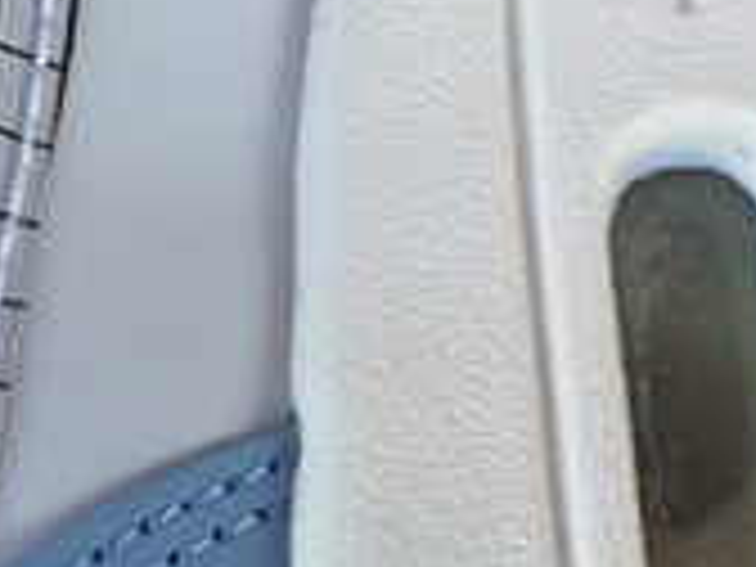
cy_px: 691
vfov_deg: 8.8
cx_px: 104
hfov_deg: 11.8
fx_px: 3625
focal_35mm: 166
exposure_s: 1/107
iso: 25
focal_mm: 3.3
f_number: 2.4
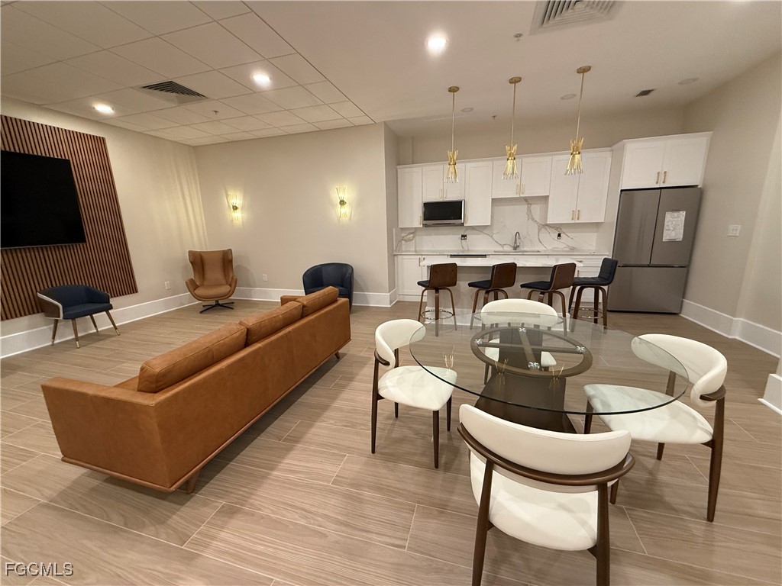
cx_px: 391
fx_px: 316
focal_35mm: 14
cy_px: 293
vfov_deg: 85.7
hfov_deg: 102.1
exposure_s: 1/120
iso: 500
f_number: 2.2
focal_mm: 2.22
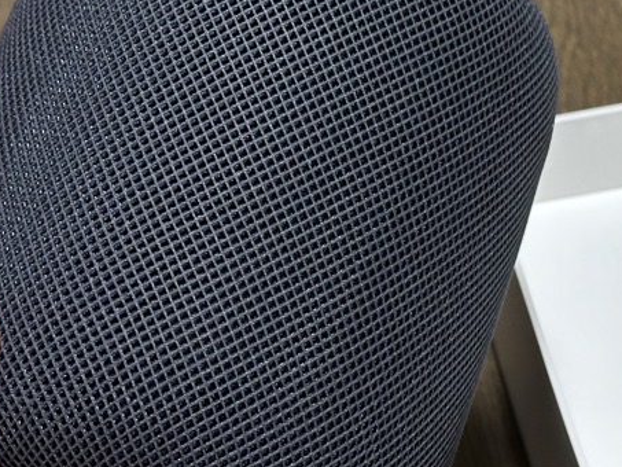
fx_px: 1905
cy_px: 218
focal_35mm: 106
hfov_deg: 18.3
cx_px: 537
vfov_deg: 14.0
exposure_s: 1/59
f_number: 1.78
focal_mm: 6.86
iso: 200
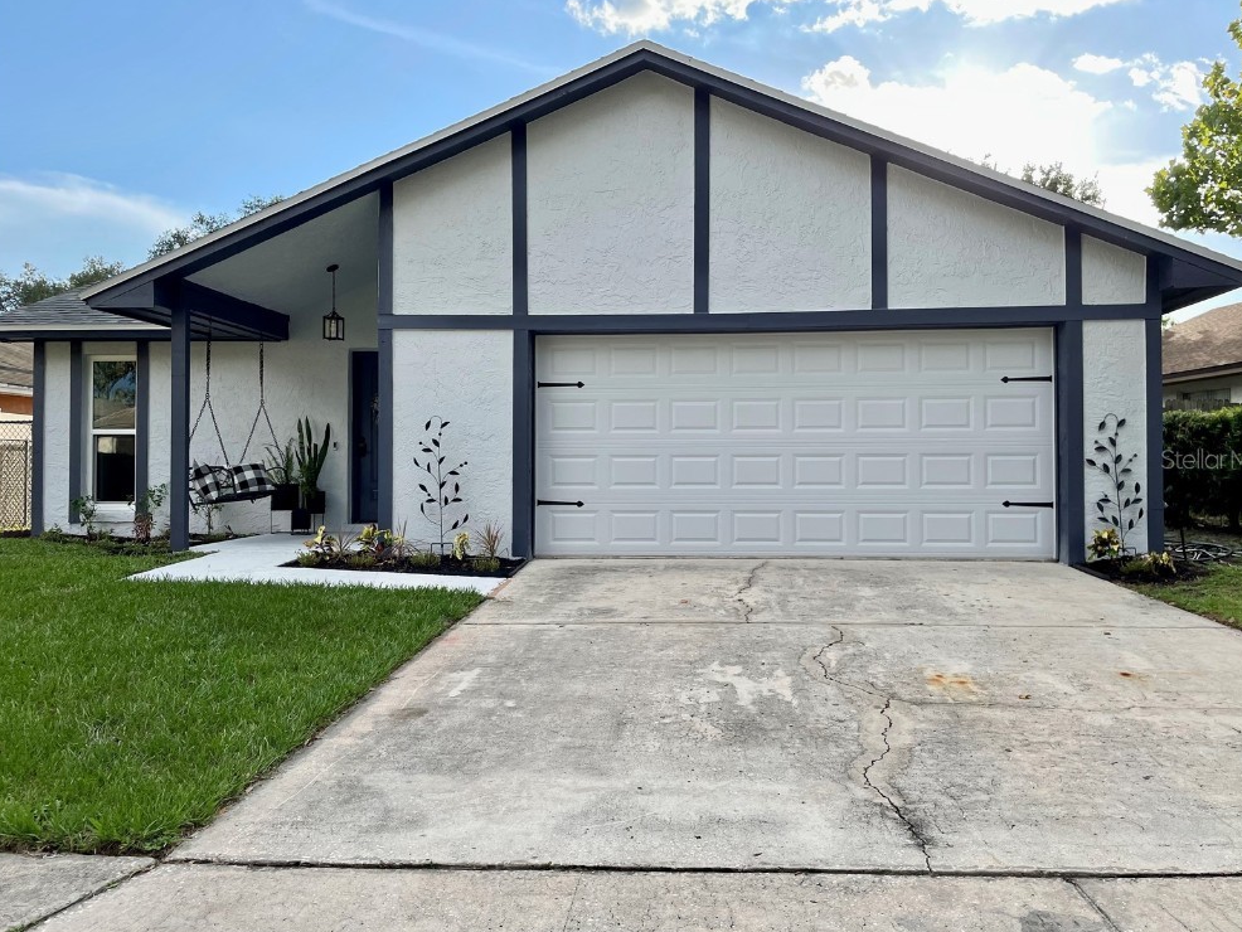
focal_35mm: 27
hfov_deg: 65.3
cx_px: 635
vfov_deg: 51.4
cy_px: 458
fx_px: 969
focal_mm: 4.2
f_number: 1.6
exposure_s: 1/1742
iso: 32
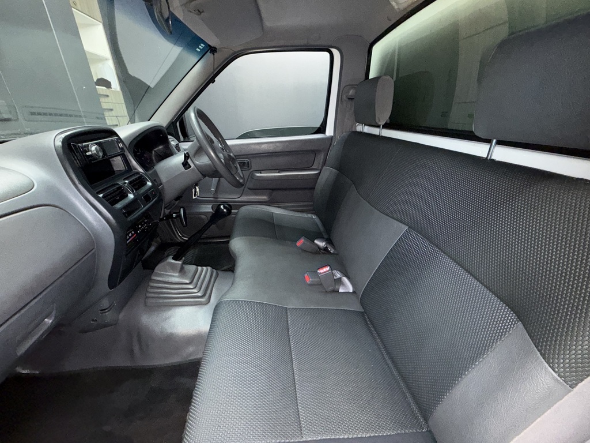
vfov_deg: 85.7
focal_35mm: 14
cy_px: 222
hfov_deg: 102.1
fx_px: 239
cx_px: 295
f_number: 2.2
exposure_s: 1/44
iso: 320
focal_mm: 2.22
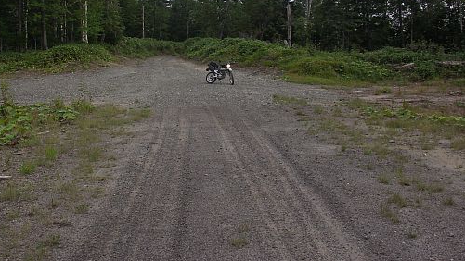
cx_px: 194
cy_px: 46
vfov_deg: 29.6
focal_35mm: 39
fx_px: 481
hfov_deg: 51.4
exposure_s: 1/100
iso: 64
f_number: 7.1
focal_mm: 7.2
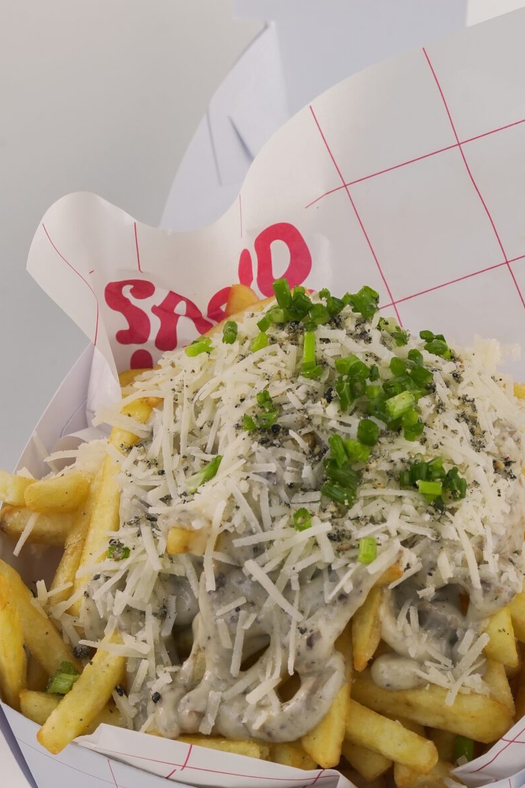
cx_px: 353
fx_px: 4265
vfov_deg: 10.5
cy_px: 367
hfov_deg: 7.0
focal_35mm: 195
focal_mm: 90
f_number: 11
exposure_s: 1/100
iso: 1000
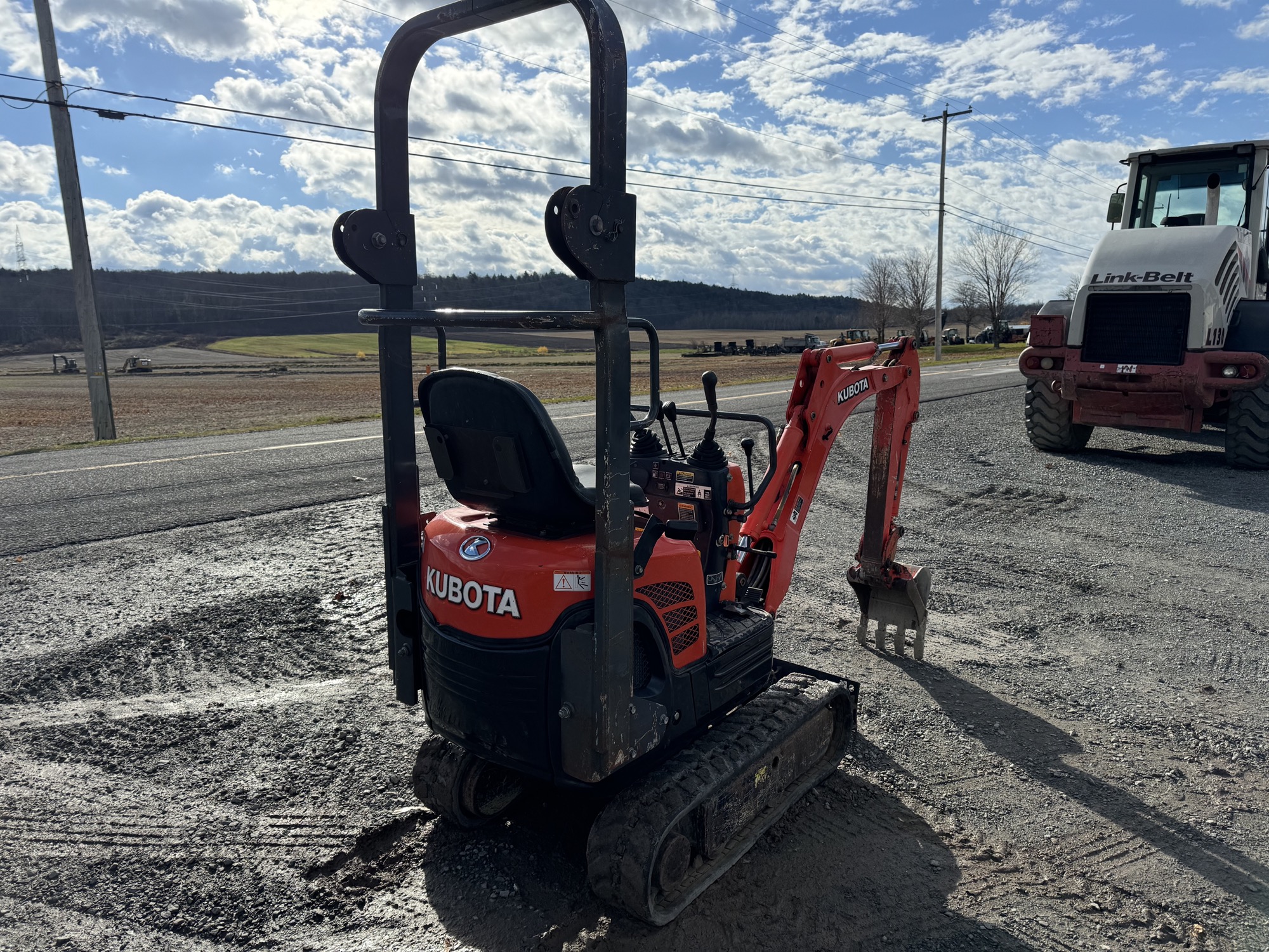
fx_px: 880
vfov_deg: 56.8
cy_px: 476
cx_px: 634
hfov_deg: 71.6
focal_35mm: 24
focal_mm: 6.76
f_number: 1.78
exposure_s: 1/7092
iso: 80
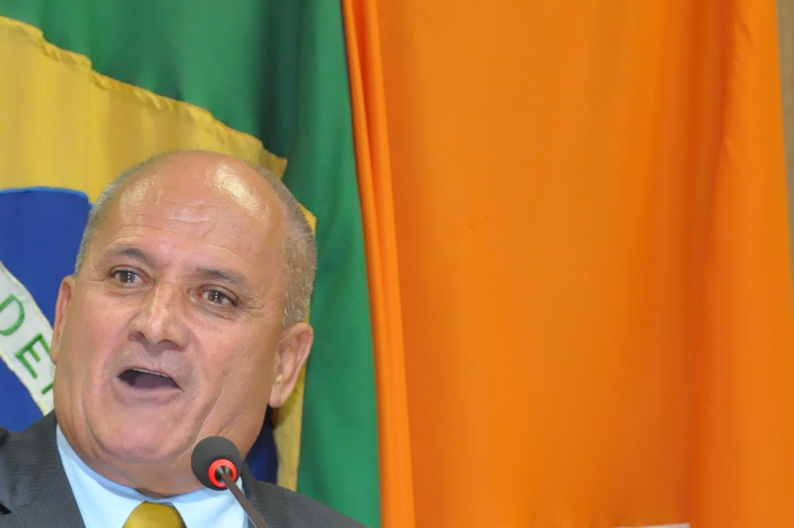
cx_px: 134
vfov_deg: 6.6
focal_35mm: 206
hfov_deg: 10.0
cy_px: 475
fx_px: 4538
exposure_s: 1/60
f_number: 5.3
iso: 2000
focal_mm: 70
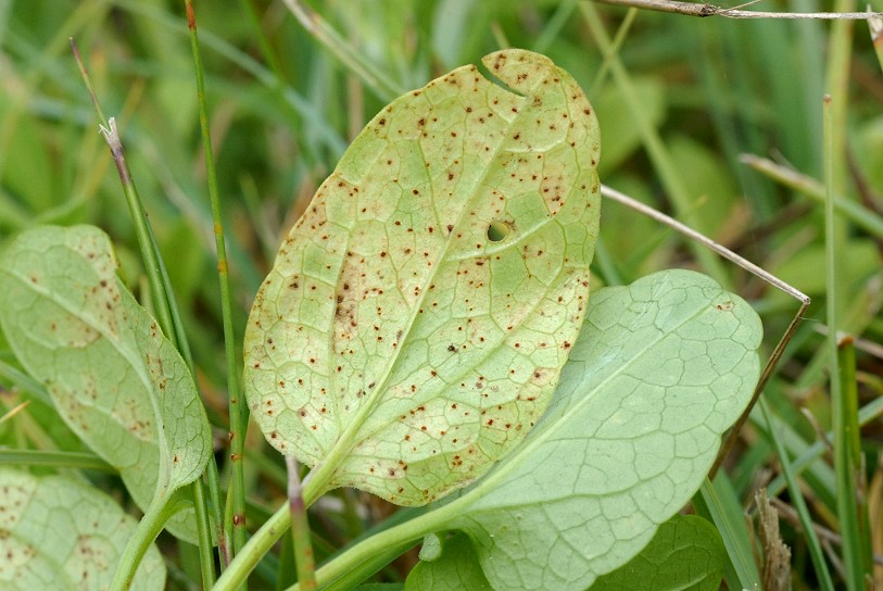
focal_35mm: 135
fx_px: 3315
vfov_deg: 10.2
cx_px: 442
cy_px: 296
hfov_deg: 15.2
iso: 800
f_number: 25
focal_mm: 90
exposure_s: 1/100
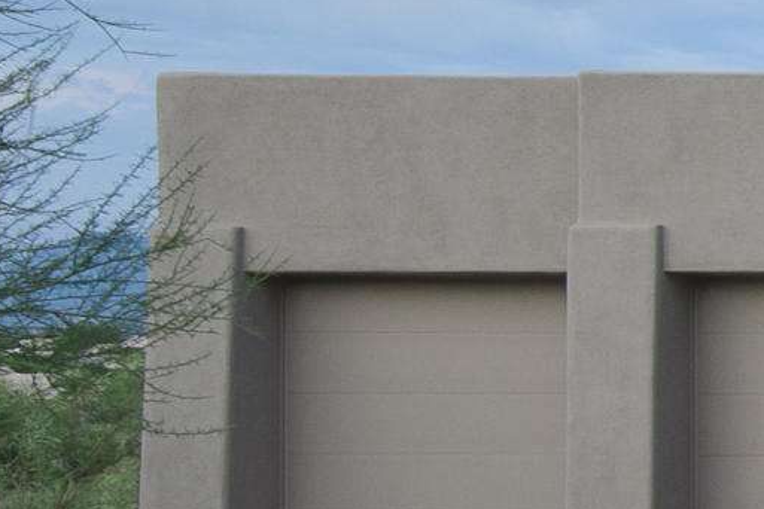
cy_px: 310
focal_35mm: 111
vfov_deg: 12.3
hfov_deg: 12.6
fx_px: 2355
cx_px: 2003
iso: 400
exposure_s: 1/1.67
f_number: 11
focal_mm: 19
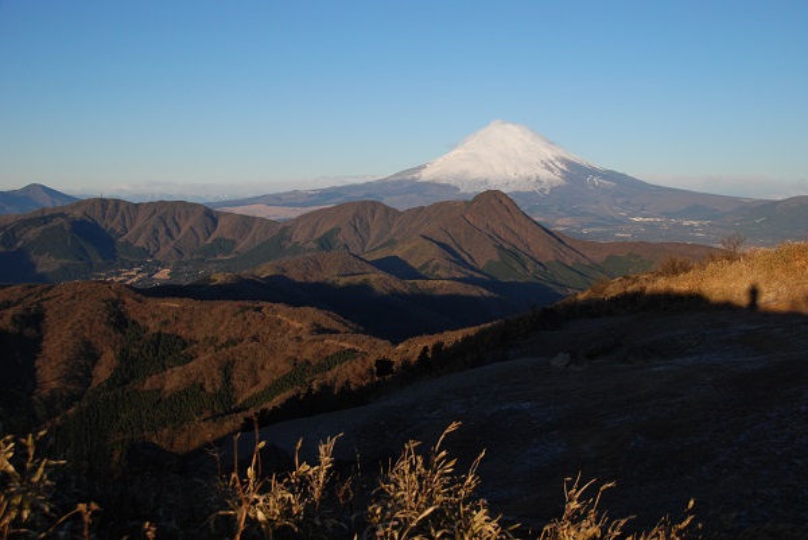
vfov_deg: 34.3
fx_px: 876
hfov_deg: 49.5
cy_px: 270
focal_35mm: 39
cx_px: 404
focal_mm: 26
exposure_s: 1/2500
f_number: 4
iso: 400
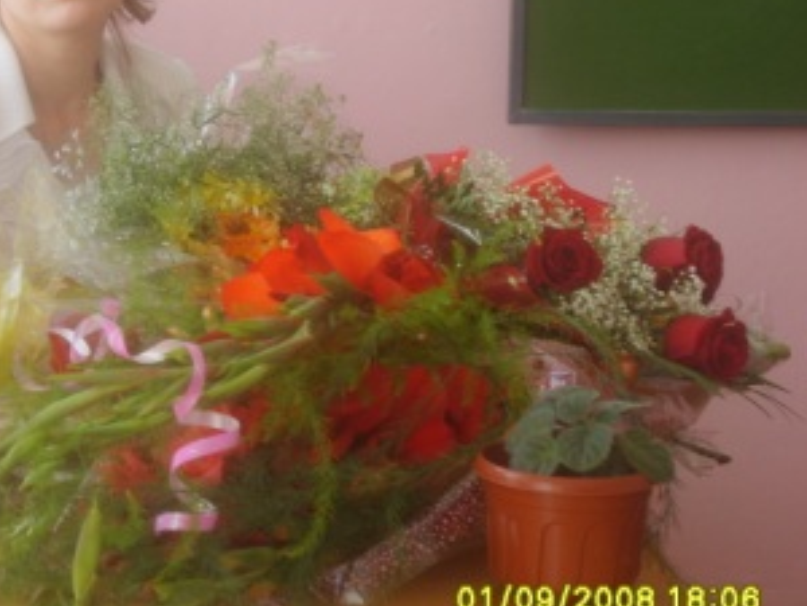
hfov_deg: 21.4
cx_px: 207
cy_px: 202
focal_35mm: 91
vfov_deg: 16.2
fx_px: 2121
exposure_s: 1/45
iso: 69
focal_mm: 10.3
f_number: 3.6
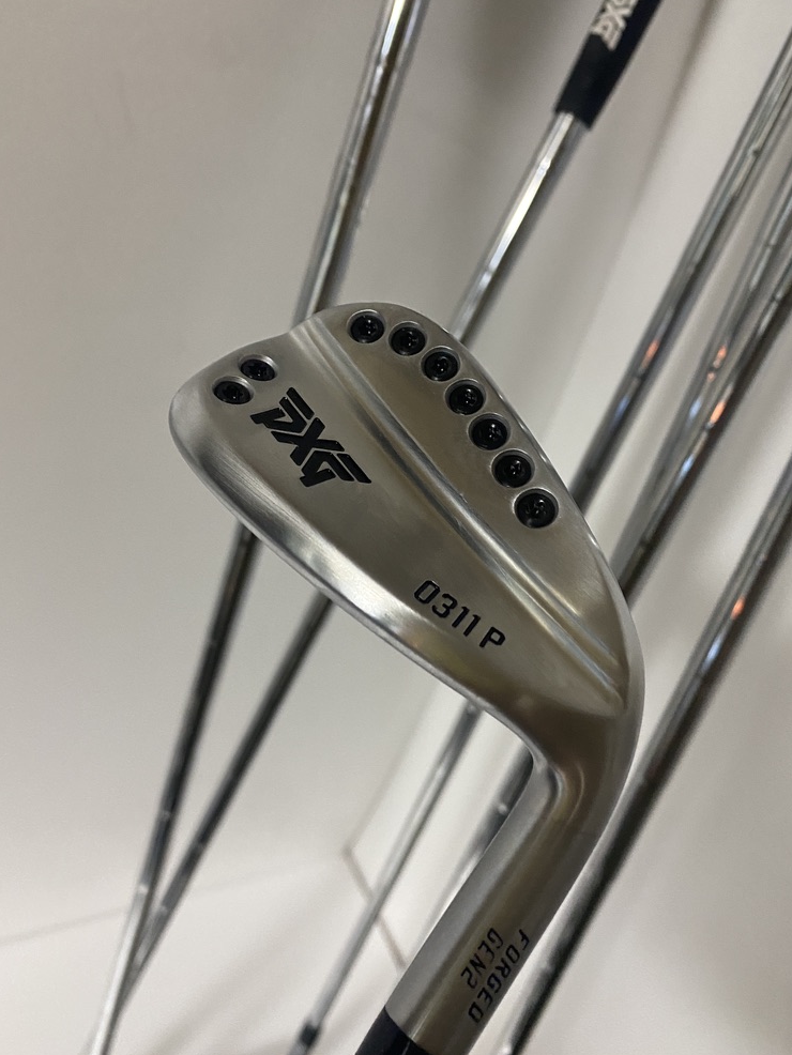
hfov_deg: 51.4
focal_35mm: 27
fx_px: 823
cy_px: 522
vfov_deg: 65.3
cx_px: 409
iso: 400
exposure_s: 1/60
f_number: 1.8
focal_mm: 4.25
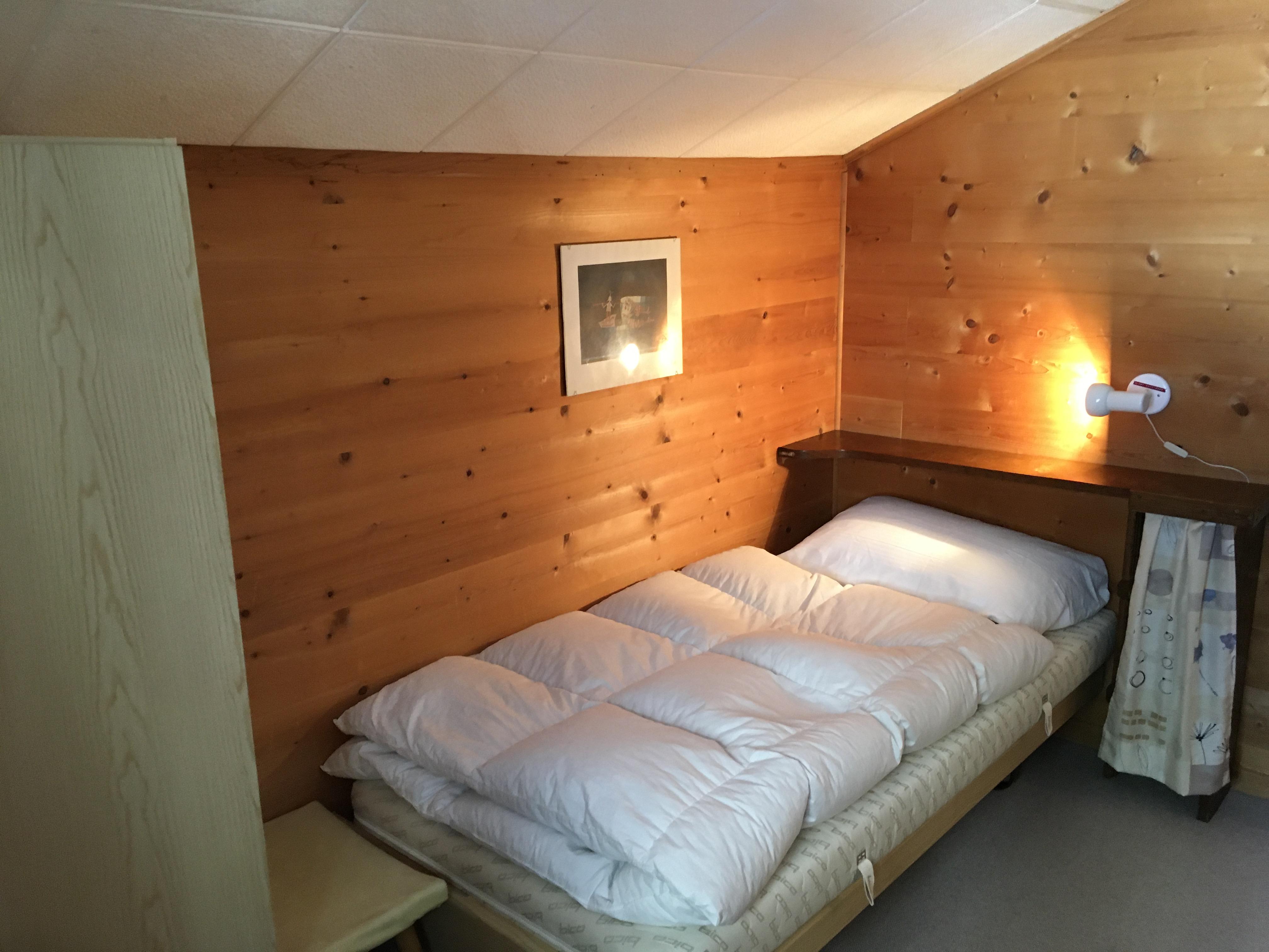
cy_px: 476
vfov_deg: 48.2
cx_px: 634
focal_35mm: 29
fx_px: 1063
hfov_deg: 61.7
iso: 200
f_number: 2.2
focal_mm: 4.15
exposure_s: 1/33
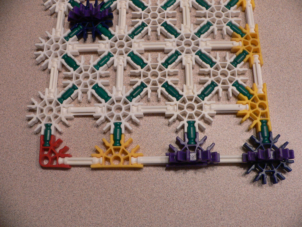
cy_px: 114
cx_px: 151
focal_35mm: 35
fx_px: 305
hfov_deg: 52.6
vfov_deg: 40.7
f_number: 2.8
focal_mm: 4.6
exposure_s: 1/40
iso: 200
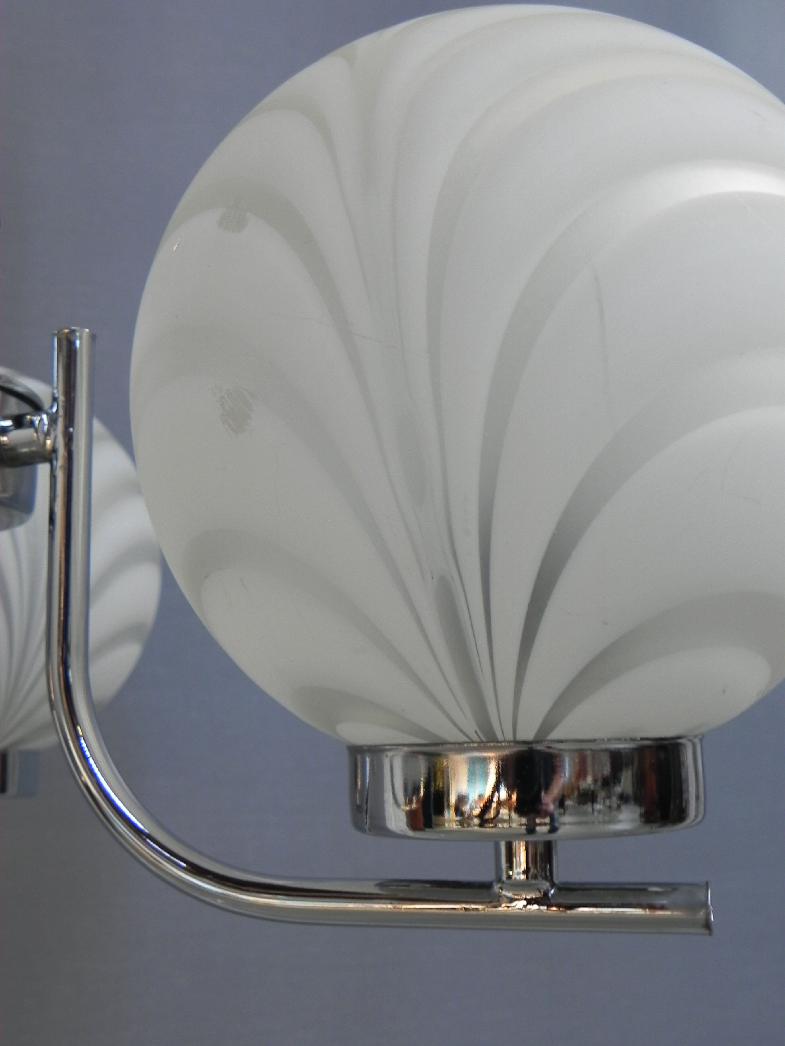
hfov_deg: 38.7
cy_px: 523
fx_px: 1119
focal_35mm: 37
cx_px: 392
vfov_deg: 50.1
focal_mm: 6.6
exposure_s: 1/30
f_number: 3.2
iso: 181
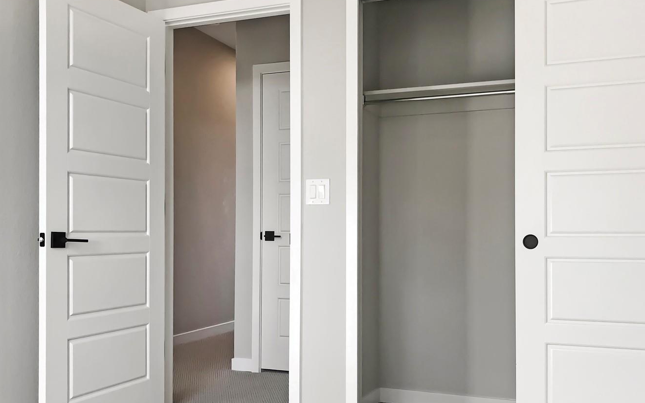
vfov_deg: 35.3
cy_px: 216
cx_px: 356
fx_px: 633
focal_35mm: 36
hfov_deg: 53.9
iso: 40
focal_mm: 3.99
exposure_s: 1/120
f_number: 1.8
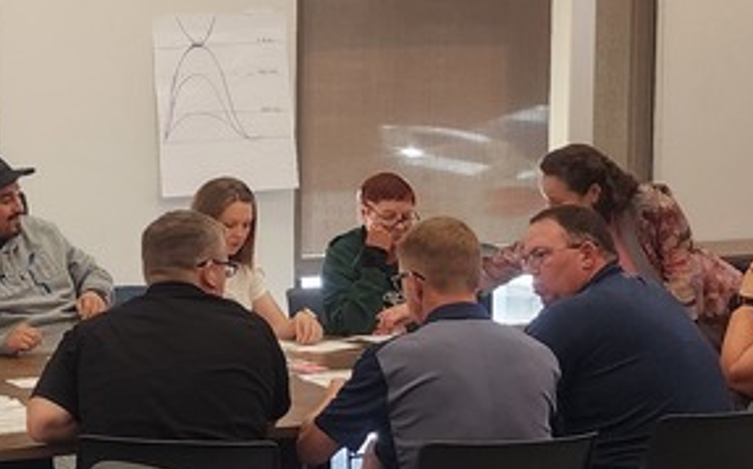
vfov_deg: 15.0
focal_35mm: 87
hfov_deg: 22.3
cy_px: 223
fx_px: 1784
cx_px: -100
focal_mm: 6.4
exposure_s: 1/120
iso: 200
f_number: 1.8
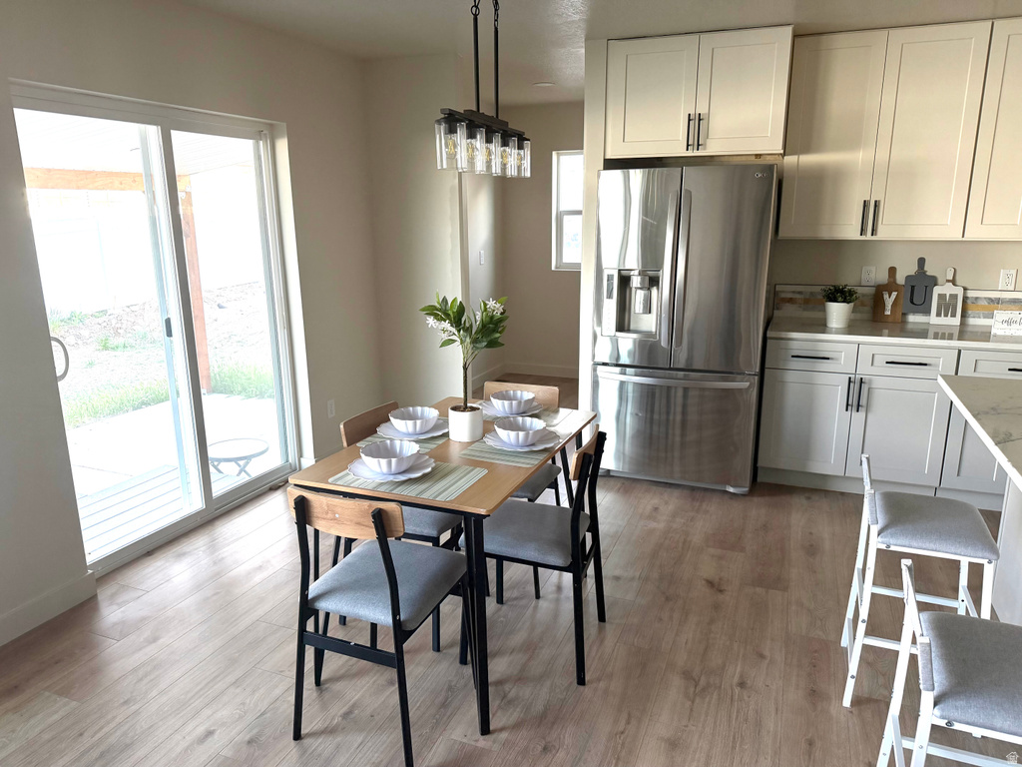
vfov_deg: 56.8
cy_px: 384
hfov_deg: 71.6
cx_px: 511
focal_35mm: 24
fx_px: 709
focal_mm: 6.76
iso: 200
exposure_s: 1/212
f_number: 1.78
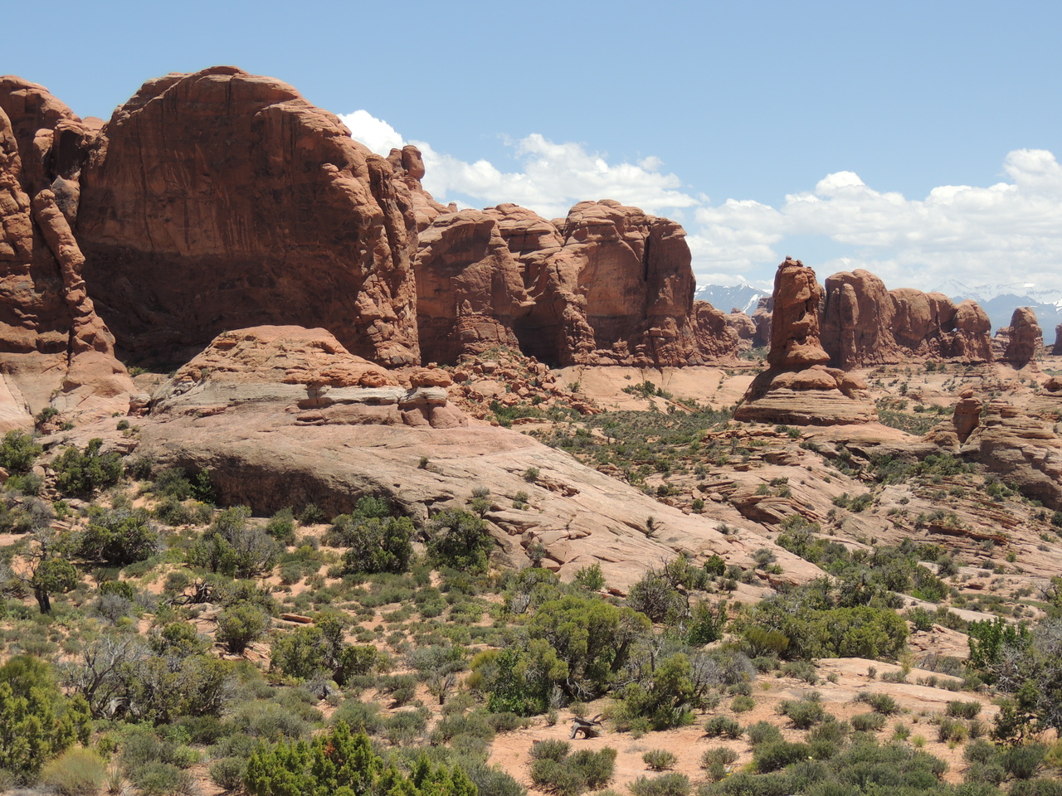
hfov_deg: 32.2
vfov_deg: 24.4
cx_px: 531
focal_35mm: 60
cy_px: 398
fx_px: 1841
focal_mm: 10.7
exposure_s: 1/800
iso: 100
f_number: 3.7
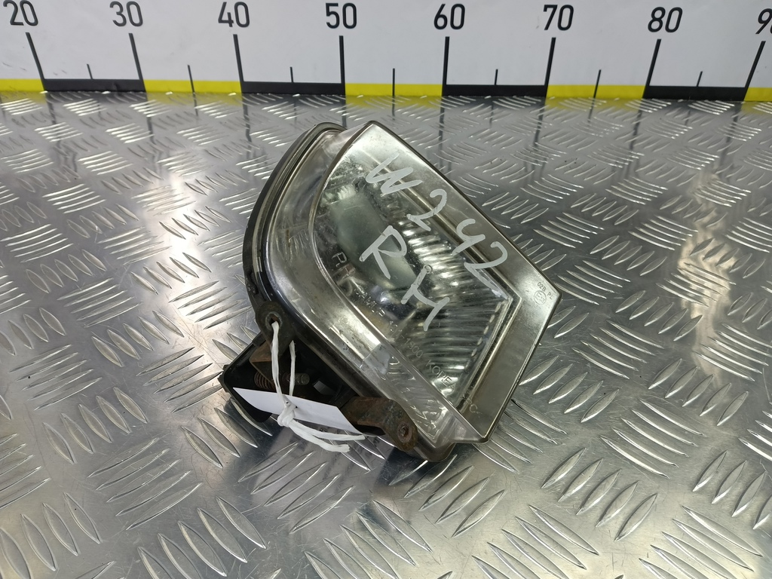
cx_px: 386
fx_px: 513
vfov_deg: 58.9
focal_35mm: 23
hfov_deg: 73.9
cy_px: 290
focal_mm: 4.11
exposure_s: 1/50
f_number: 1.6
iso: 87
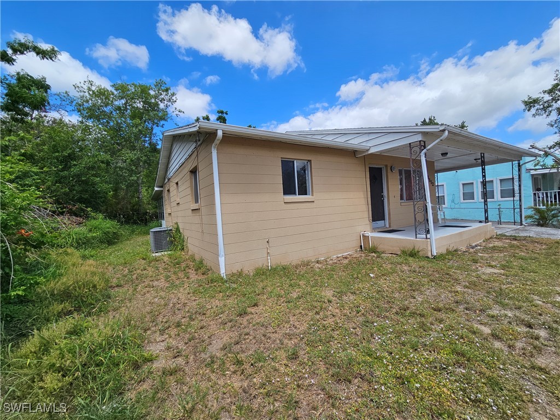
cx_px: 280
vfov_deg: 89.9
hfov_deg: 106.2
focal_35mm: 13
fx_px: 210
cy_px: 210
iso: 50
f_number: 2.2
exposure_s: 1/2417
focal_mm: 2.2
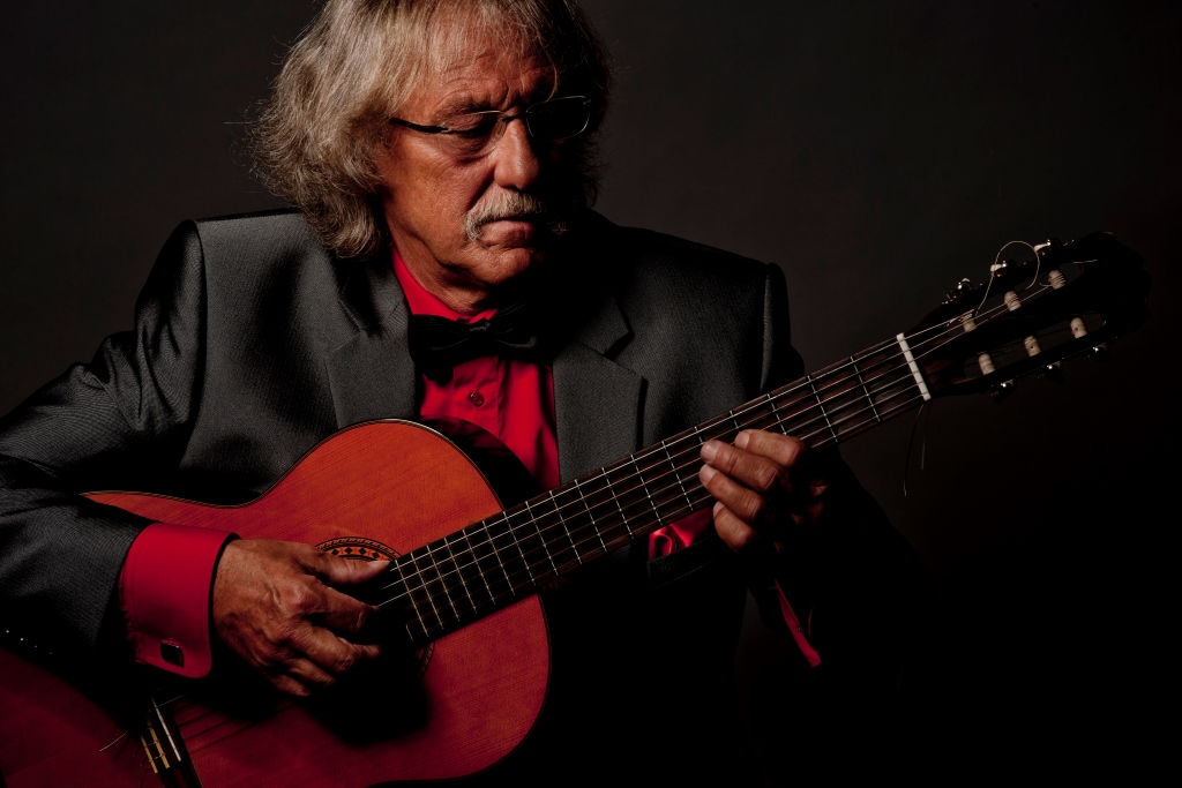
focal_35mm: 85
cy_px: 394
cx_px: 591
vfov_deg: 16.1
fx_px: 2791
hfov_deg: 23.9
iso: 64
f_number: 13
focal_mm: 85
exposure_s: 1/125
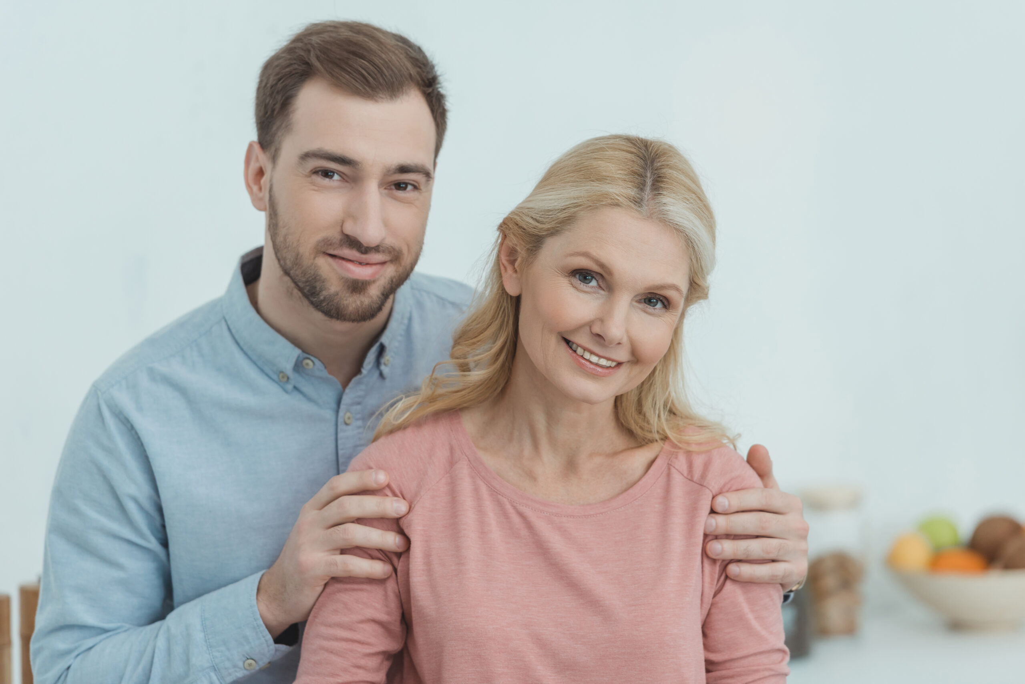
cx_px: 512
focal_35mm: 175
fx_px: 4984
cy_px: 342
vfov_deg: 7.9
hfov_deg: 11.7
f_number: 3.5
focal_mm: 175
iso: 320
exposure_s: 1/200
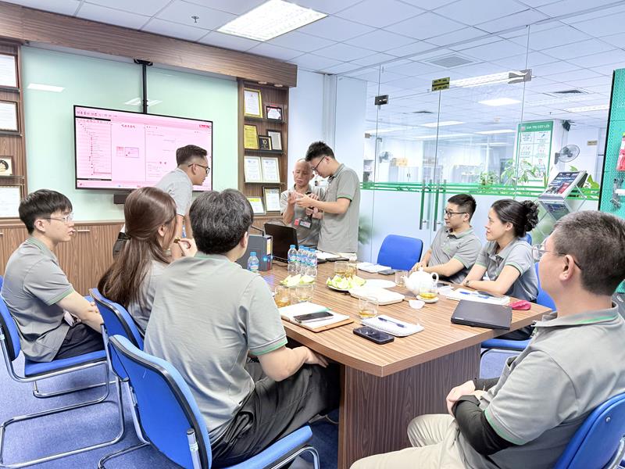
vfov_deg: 56.8
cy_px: 234
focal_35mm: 24
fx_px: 433
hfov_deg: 71.6
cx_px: 312
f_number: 1.78
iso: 160
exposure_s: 1/50
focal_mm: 6.76
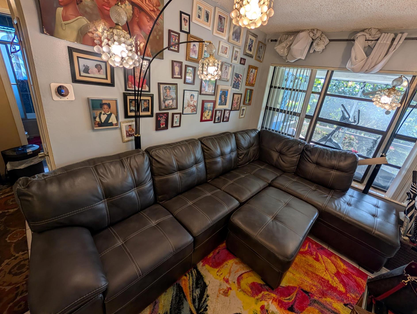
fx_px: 157
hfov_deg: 105.9
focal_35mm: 13
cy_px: 151
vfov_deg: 90.0
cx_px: 226
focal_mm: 2.02
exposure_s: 1/167
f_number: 1.7
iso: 54
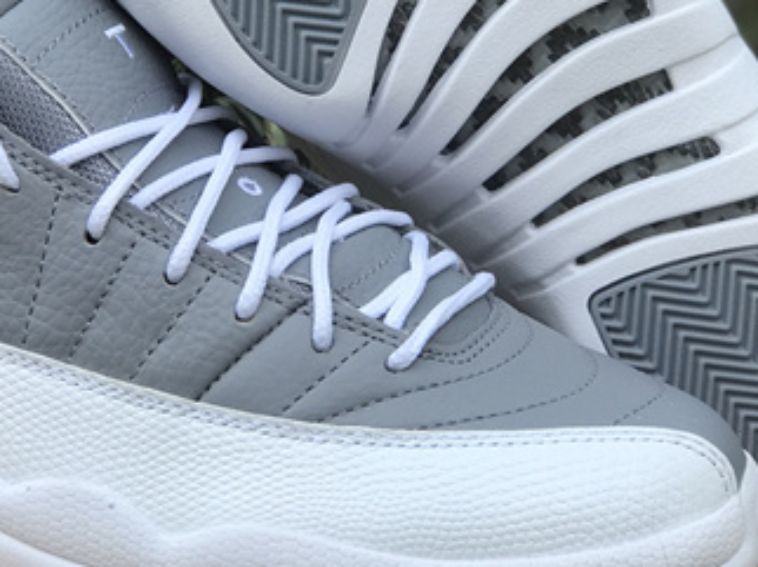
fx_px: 2866
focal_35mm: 131
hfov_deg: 15.0
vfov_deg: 11.3
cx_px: 287
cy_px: 135
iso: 20
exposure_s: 1/287
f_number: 2.8
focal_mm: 6.6
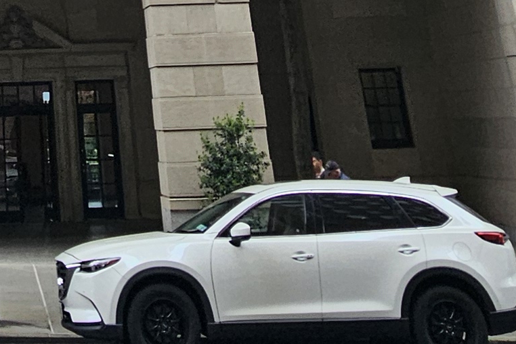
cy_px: -429
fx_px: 1018
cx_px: -45
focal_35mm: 71
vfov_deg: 14.4
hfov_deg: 26.3
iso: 50
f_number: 2.2
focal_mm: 2.2
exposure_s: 1/297
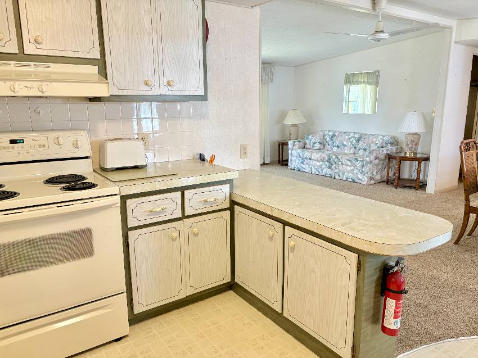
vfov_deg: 53.0
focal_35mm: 26
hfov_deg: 67.3
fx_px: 359
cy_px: 179
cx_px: 239
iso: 200
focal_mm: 5.96
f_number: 1.6
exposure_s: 1/60
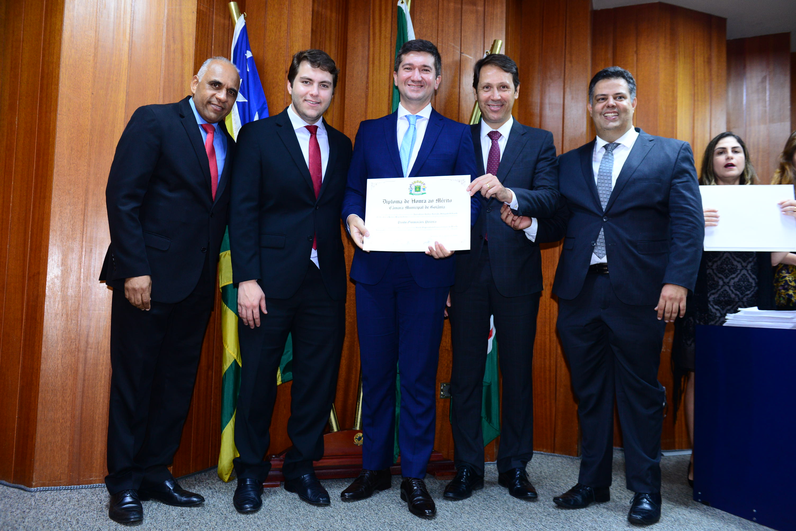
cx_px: 398
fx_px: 708
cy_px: 266
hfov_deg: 58.7
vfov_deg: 41.1
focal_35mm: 32
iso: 1600
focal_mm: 32
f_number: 3.5
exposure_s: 1/60
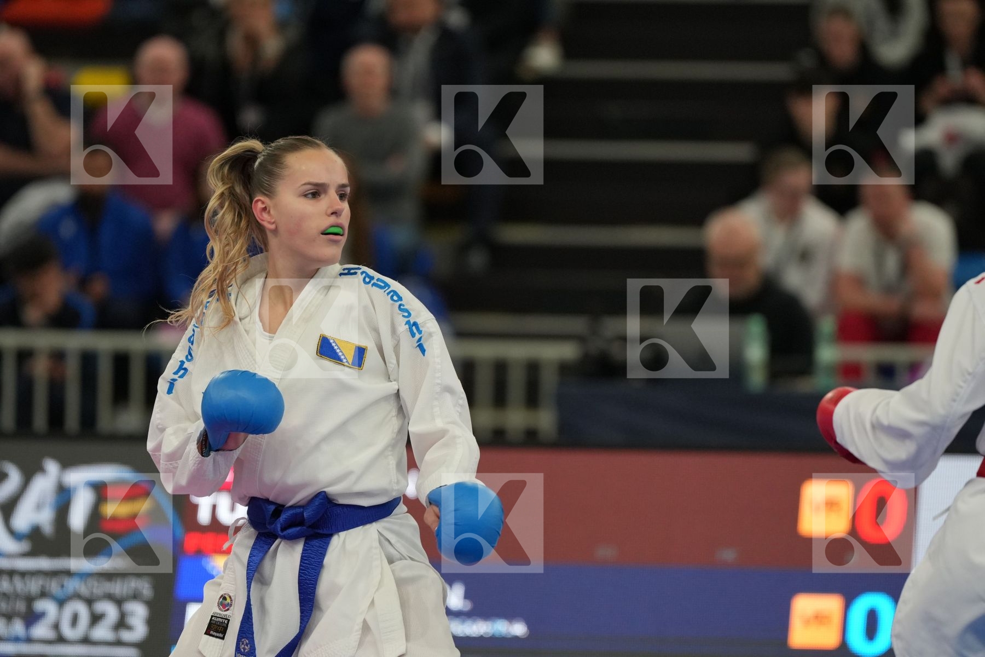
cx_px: 492
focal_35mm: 300
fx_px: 8208
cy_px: 328
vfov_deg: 4.6
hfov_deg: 6.9
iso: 1600
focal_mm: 200
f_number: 2.8
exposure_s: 1/1000
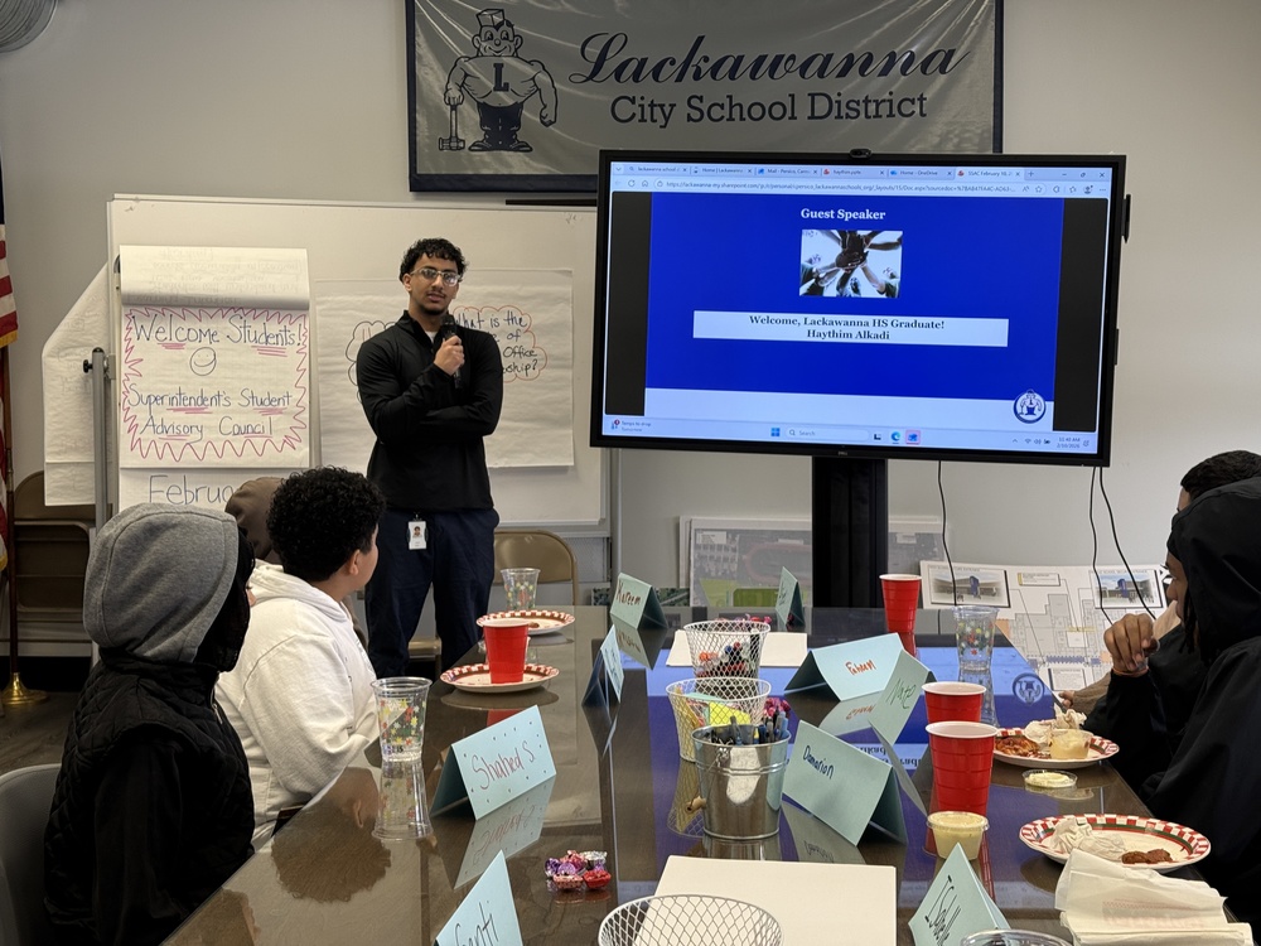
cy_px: 473
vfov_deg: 30.3
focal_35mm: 48
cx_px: 630
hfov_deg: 39.7
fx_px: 1749
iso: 50
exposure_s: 1/60
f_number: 1.78
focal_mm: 6.76
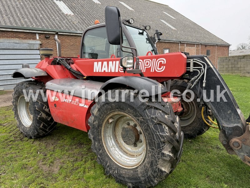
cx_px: 125
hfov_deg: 71.6
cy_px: 94
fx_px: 173
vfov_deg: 56.8
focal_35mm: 24
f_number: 1.78
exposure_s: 1/156
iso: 125
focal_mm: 6.76
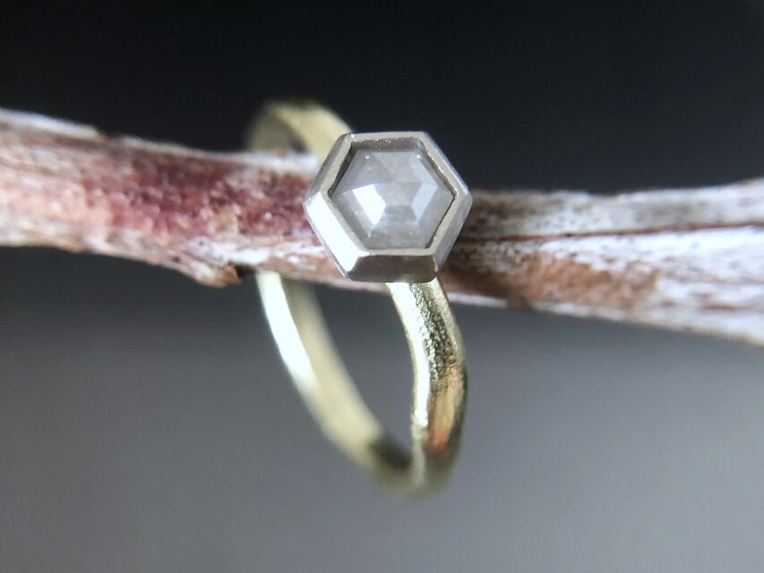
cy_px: 286
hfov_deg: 52.6
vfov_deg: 40.7
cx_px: 382
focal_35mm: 35
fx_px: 773
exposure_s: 1/15
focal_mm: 3.99
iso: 100
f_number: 1.8
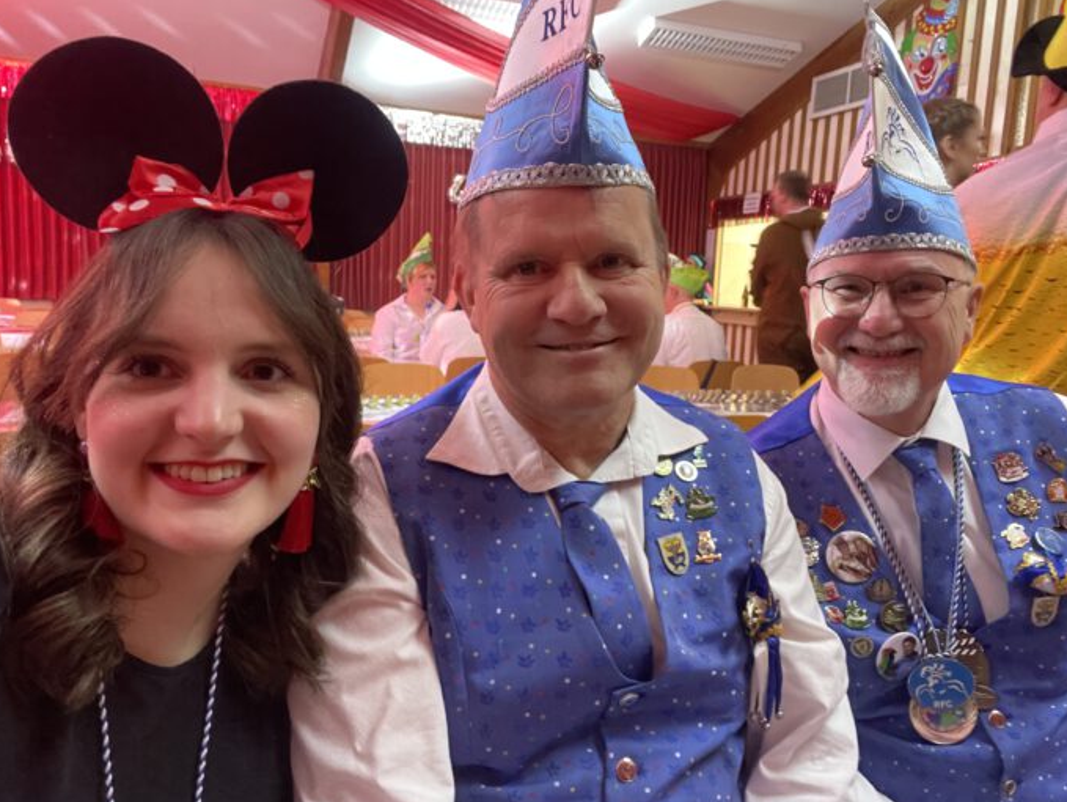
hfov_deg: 67.2
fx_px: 802
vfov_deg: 53.1
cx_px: 570
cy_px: 390
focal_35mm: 26
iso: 800
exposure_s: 1/15
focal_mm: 2.71
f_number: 2.2
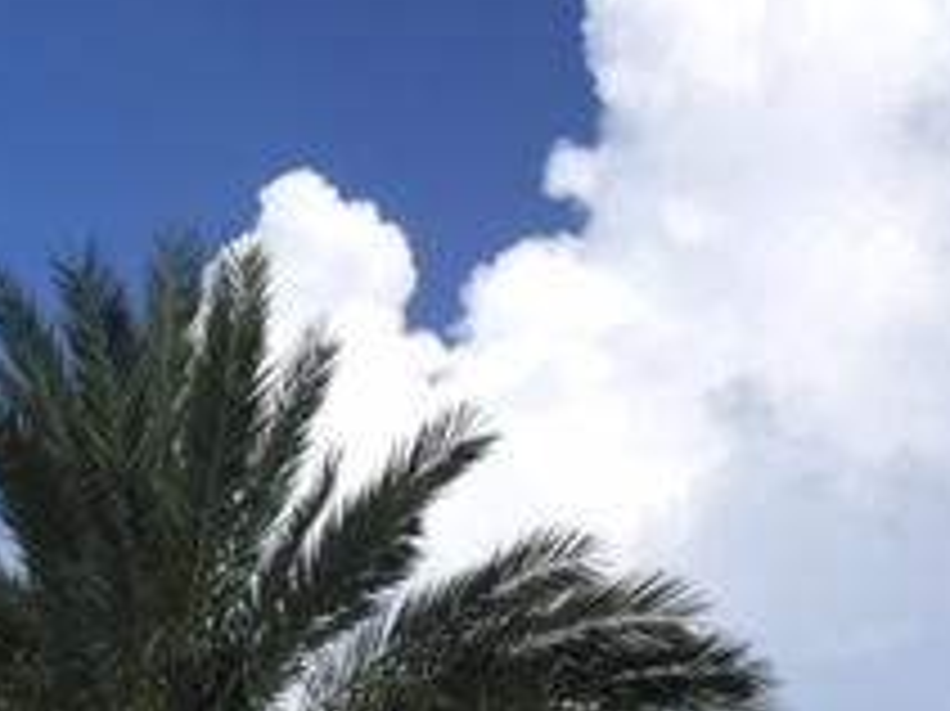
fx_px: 2414
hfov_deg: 20.6
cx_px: -243
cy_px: 1044
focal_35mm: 88
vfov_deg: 15.5
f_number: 2.2
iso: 32
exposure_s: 1/2639
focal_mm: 4.15
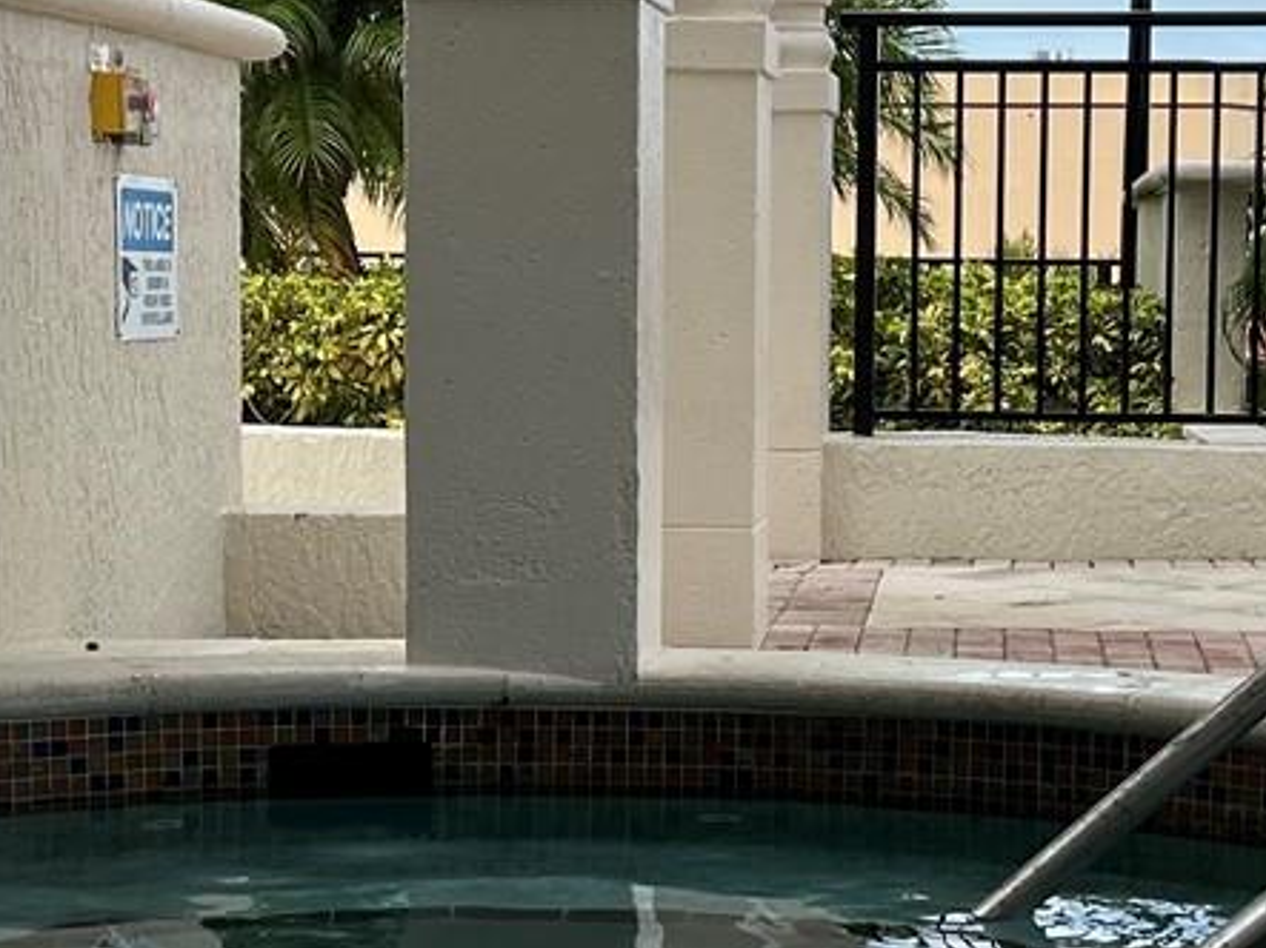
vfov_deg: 15.7
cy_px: 491
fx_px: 3437
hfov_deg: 20.8
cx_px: 797
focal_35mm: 94
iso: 50
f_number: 1.5
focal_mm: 5.7
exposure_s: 1/2994
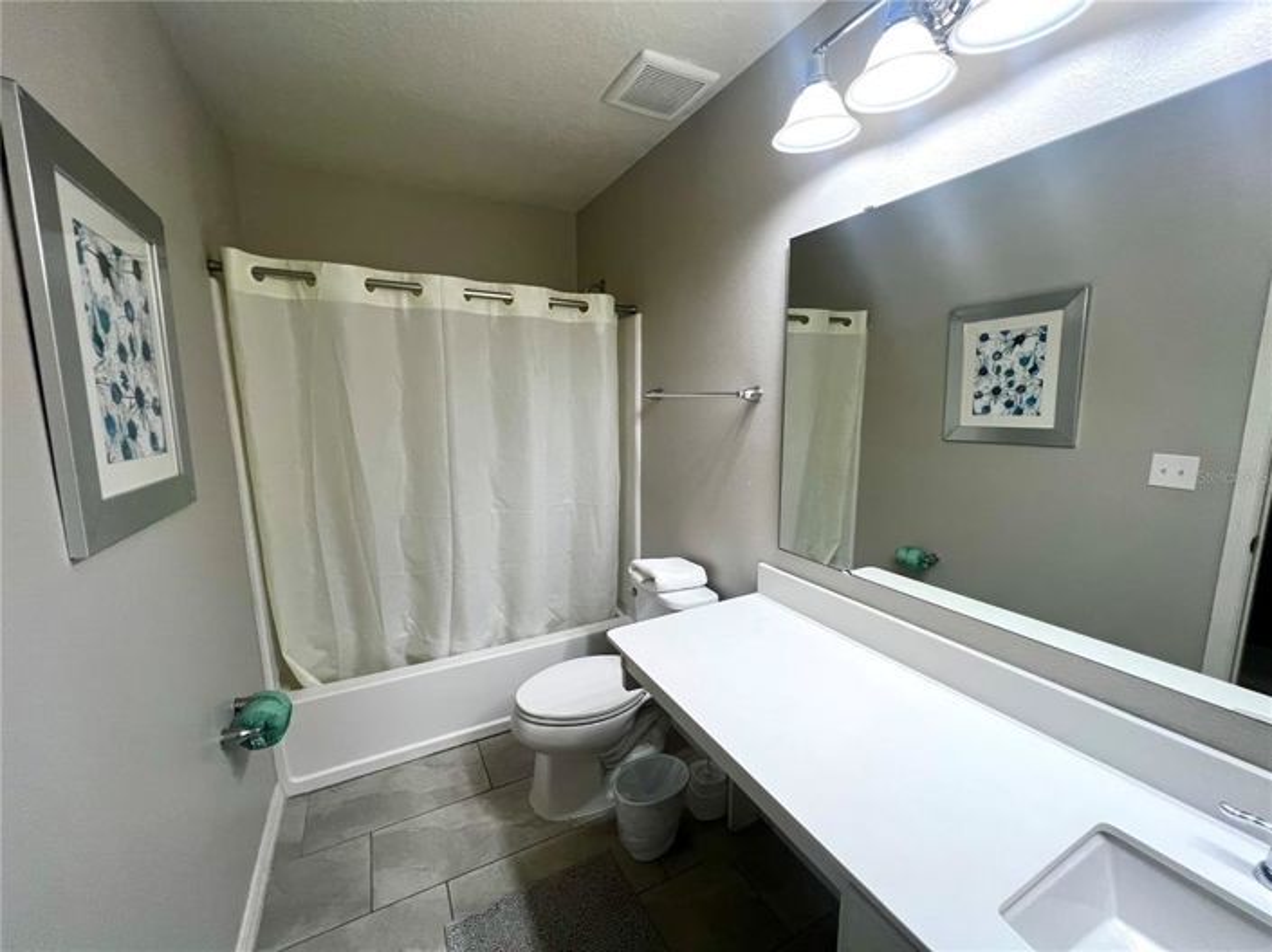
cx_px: 636
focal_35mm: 13
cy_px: 476
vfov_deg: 89.9
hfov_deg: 106.2
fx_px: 477
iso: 125
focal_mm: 1.57
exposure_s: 1/120
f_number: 1.8
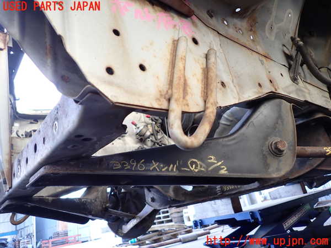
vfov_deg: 54.9
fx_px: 239
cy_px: 124
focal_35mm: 25
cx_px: 166
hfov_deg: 69.4
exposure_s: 1/60
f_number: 2
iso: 200
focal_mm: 4.5
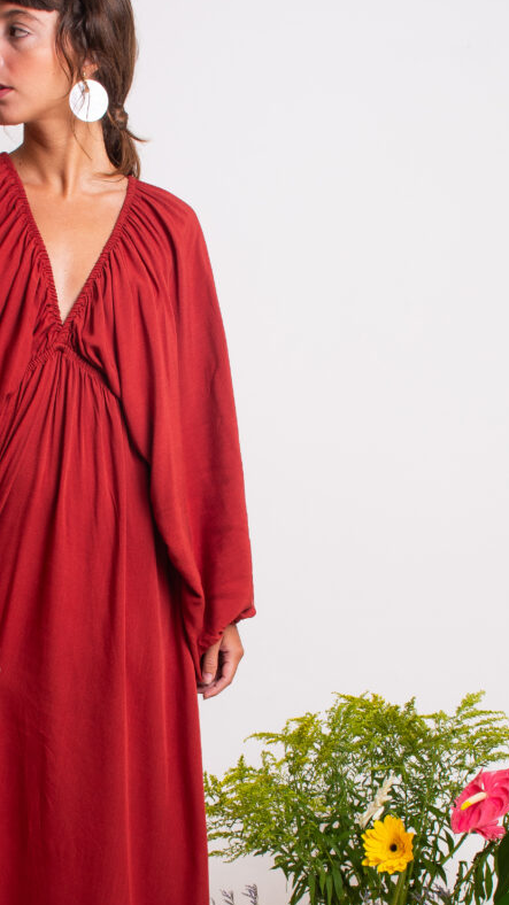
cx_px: 159
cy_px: 585
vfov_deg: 30.0
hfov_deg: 17.2
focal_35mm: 70
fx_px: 1680
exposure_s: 1/160
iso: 100
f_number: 9
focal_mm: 26
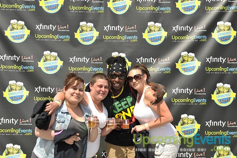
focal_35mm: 60
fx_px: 395
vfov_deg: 22.6
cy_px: 79
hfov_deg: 33.4
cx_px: 118
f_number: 8
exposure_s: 1/250
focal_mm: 60
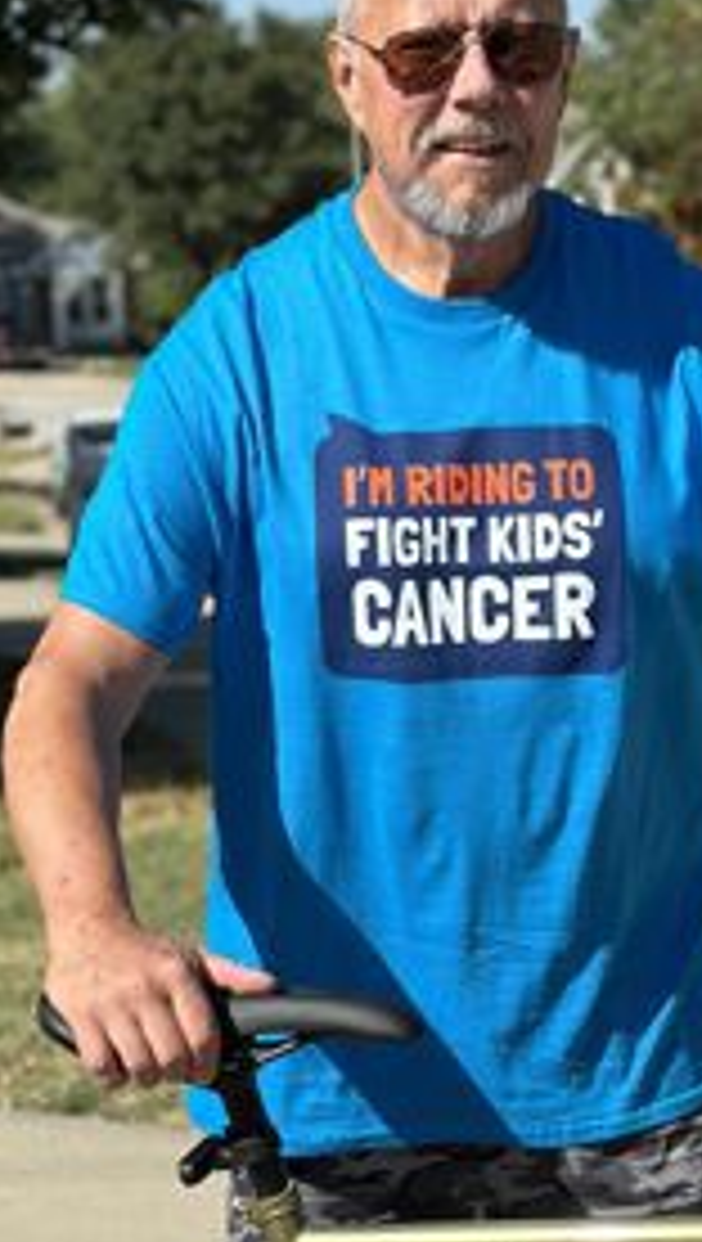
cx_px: 441
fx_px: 3660
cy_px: 979
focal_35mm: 111
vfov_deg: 19.1
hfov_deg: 11.0
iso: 80
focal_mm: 6.86
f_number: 1.78
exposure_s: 1/4566
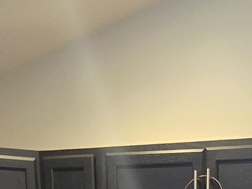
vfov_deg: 14.2
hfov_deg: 26.9
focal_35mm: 71
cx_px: 201
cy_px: 453
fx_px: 517
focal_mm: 2.2
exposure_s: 1/60
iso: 500
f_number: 2.2
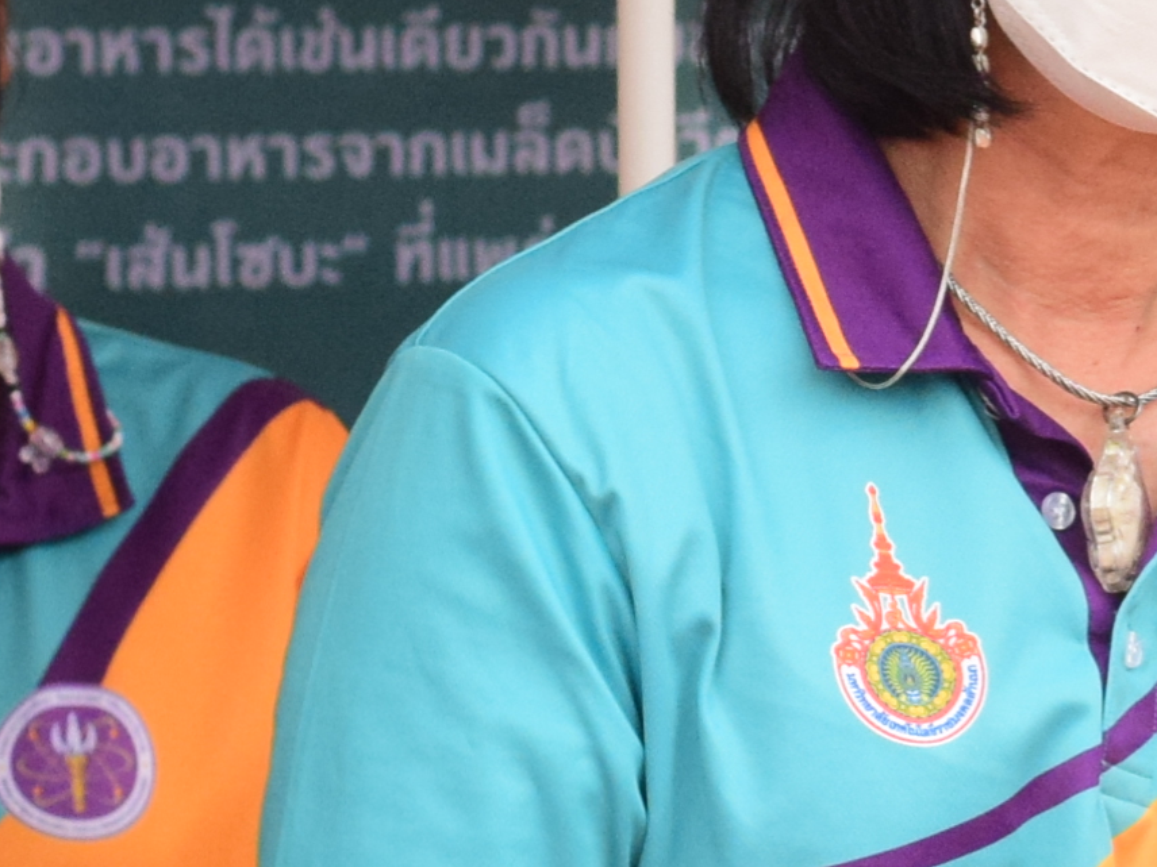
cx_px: 2867
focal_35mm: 379
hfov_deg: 5.1
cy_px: 297
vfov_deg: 3.9
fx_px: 12668
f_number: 6.3
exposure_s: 1/200
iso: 1250
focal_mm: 50
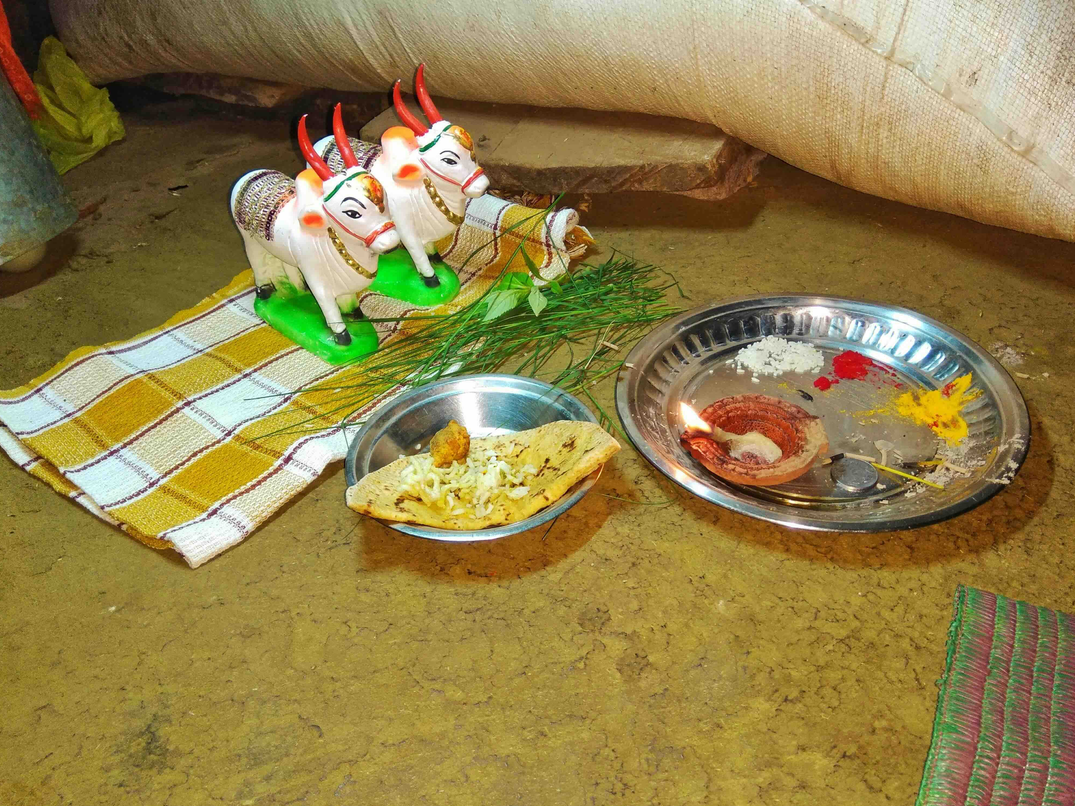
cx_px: 540
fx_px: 683
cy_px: 413
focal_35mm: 22
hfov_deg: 76.4
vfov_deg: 61.1
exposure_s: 1/33
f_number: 2
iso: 320
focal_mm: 3.57
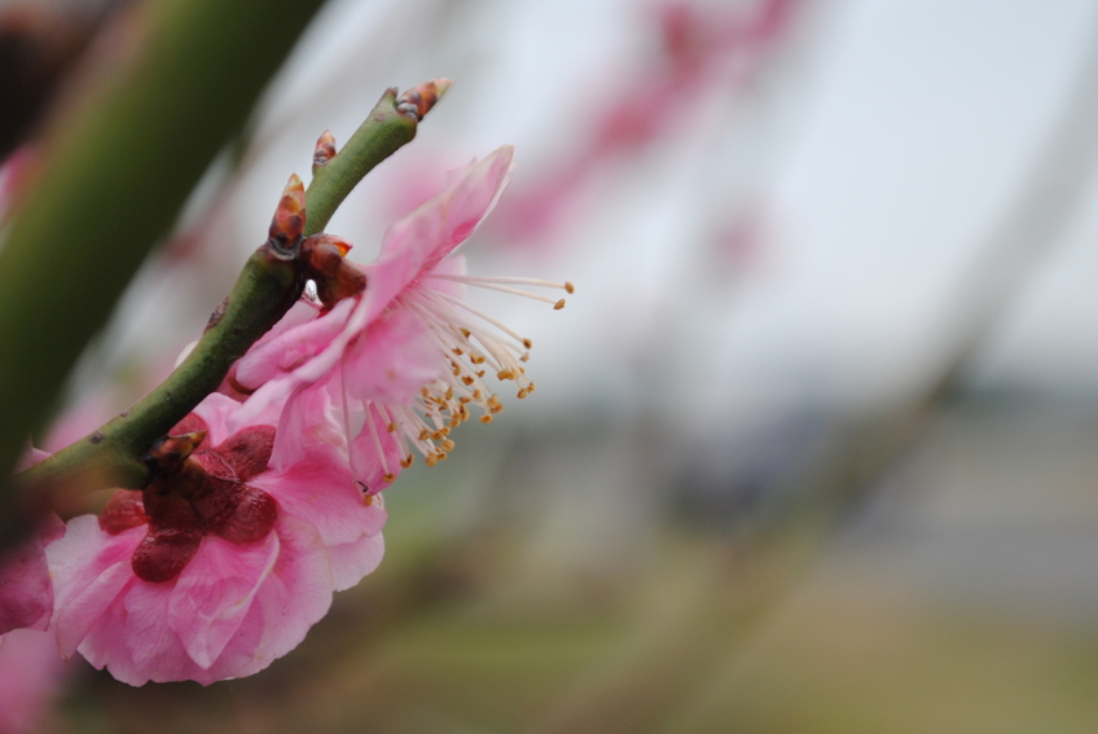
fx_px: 3040
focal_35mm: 100
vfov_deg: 13.8
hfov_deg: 20.5
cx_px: 588
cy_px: 427
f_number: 6.3
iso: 200
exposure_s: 1/160
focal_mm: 55
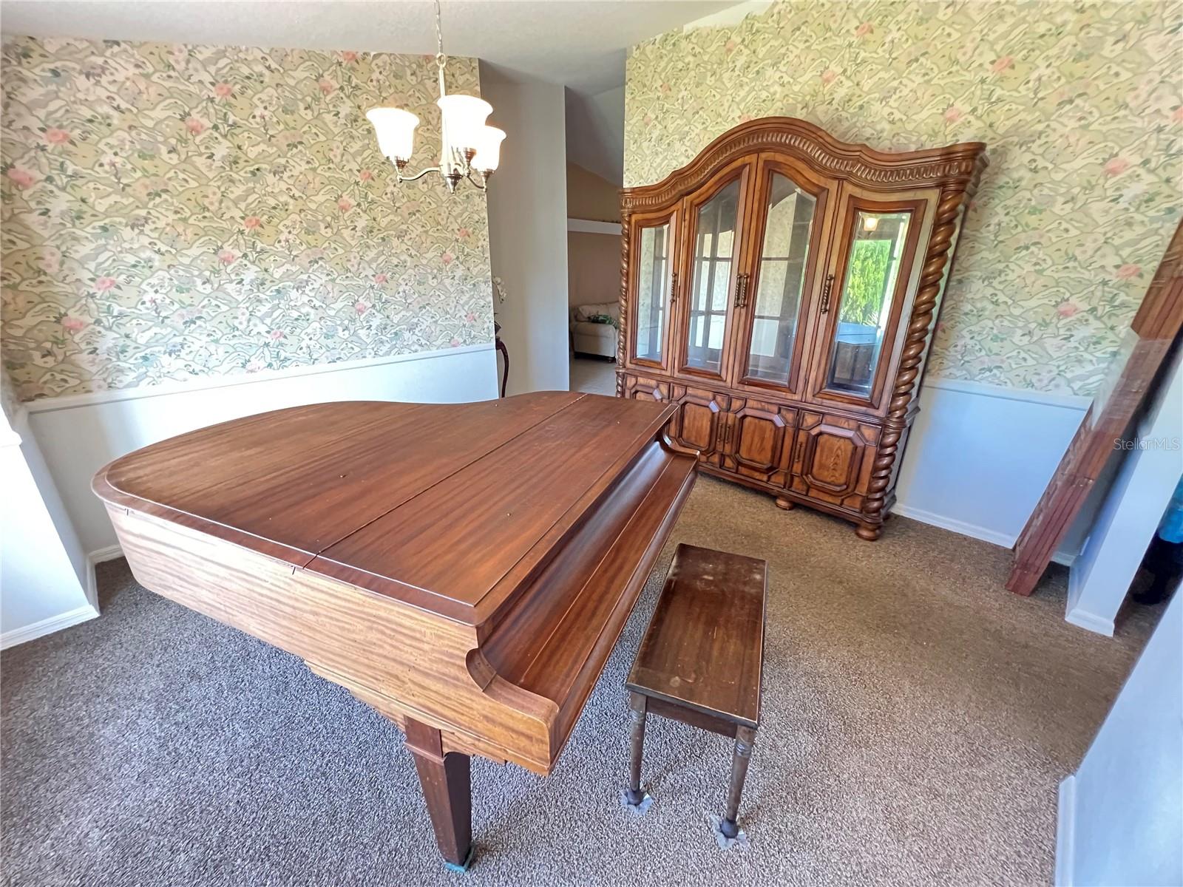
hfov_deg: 106.2
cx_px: 592
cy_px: 444
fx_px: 444
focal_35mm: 13
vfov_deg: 89.9
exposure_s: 1/60
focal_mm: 1.57
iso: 800
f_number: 1.8
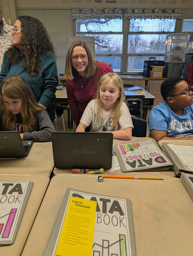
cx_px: 96
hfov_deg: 56.9
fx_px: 178
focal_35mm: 24
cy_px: 128
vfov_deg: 71.5
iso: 85
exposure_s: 1/185
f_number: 1.68
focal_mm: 6.9
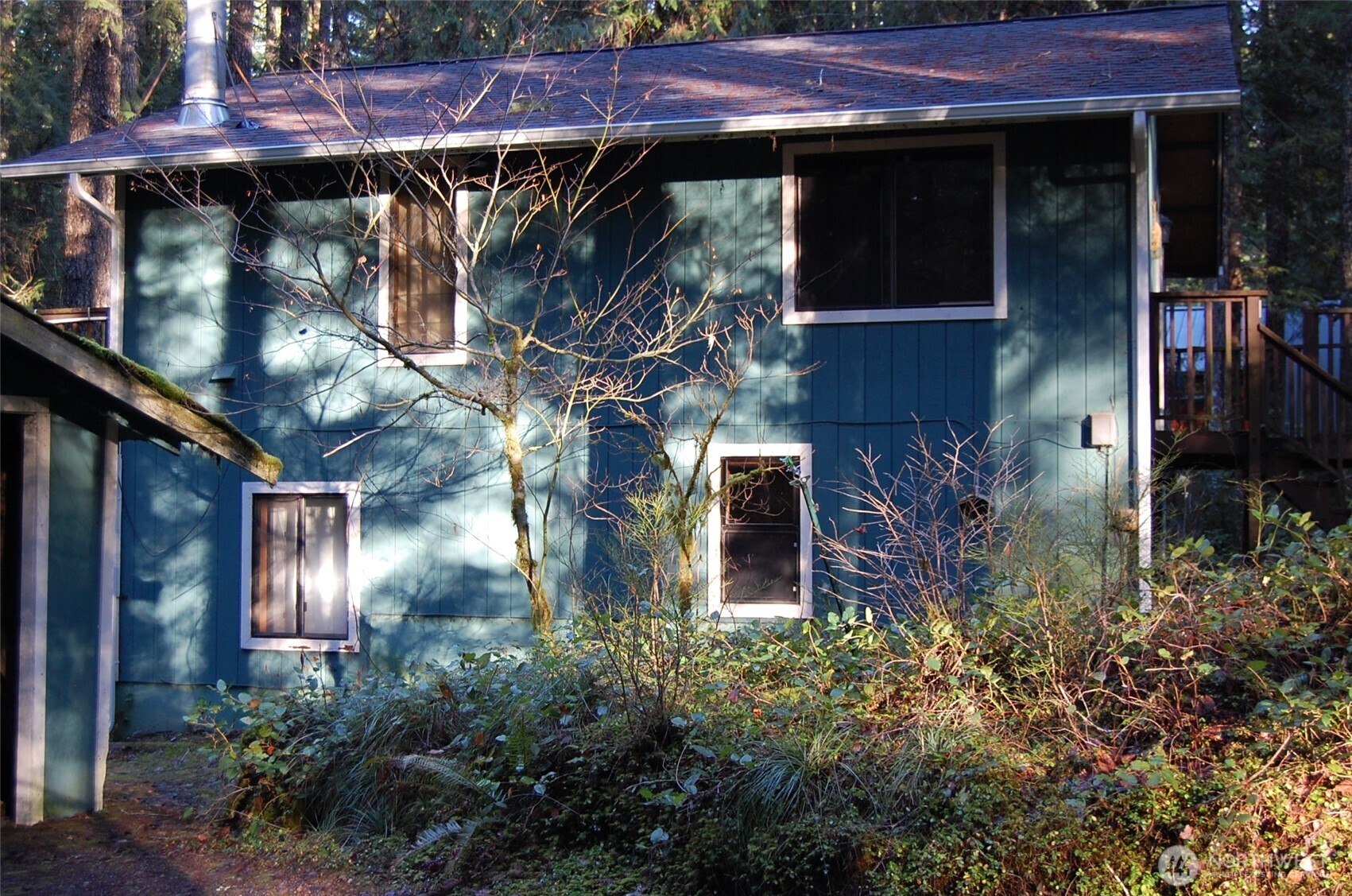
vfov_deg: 28.8
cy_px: 448
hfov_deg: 42.4
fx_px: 1743
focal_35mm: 46
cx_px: 676
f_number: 4.5
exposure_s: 1/40
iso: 400
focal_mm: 31
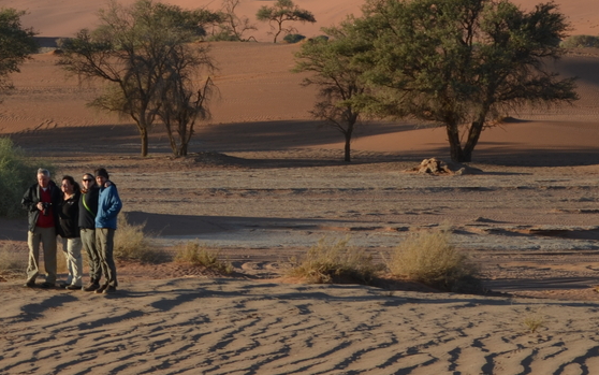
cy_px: -19
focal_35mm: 238
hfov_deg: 8.8
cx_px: 106
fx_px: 3886
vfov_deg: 5.5
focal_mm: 68
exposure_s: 1/250
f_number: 8
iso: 140
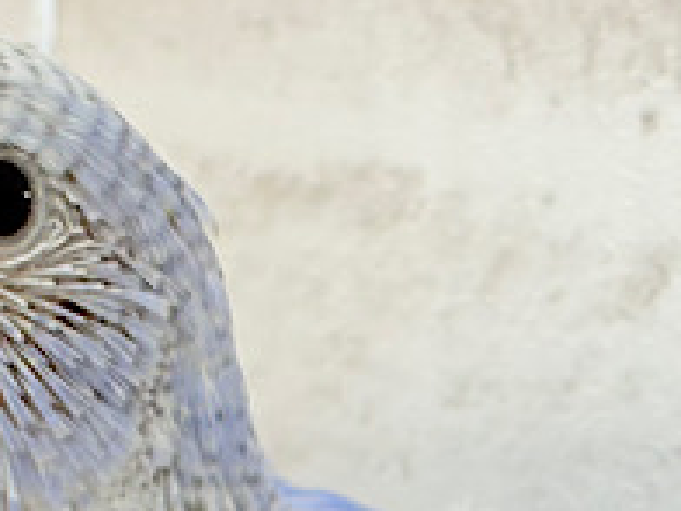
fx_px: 3344
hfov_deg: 11.6
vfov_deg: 8.6
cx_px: 375
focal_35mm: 170
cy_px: 654
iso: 64
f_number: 1.6
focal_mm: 5.96
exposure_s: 1/50
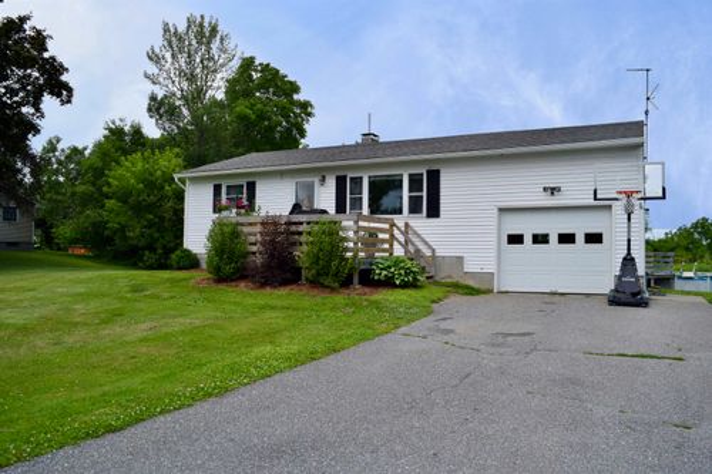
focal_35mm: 27
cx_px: 356
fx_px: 534
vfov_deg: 47.9
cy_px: 237
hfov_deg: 67.4
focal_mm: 18
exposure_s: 1/1000
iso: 200
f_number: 6.3
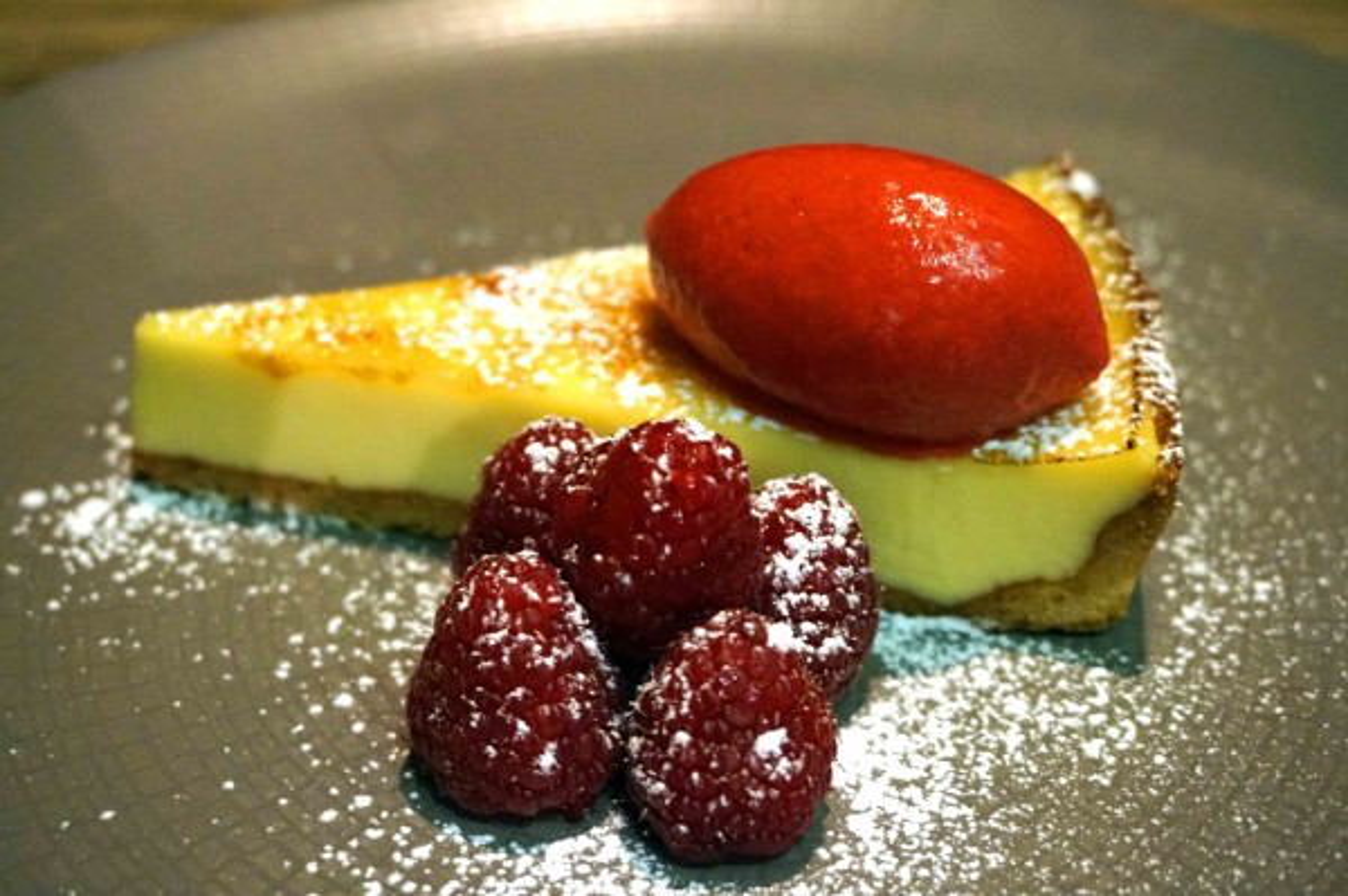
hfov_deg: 36.0
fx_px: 2076
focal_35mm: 56
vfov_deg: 24.4
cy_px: 448
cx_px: 674
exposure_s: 1/15
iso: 3200
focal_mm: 37
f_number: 5.6
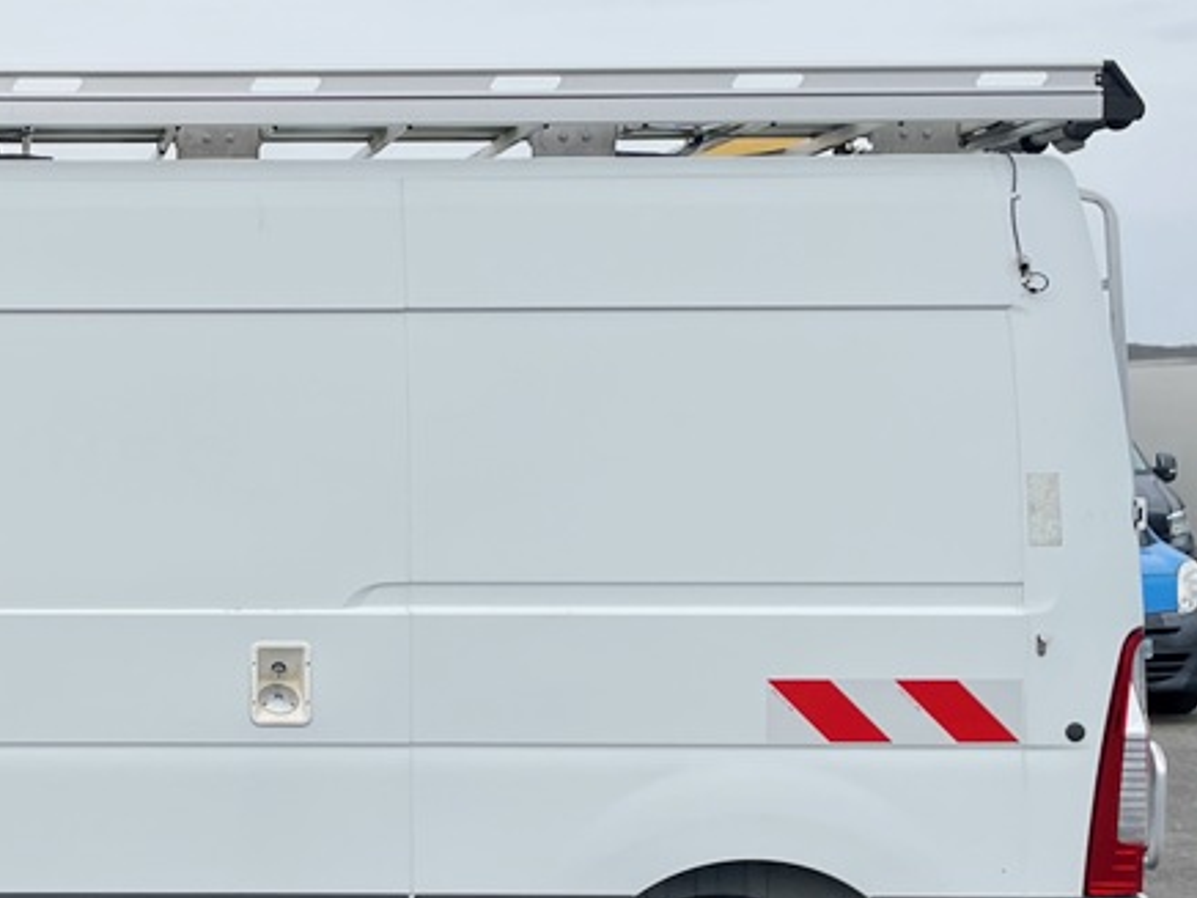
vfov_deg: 24.0
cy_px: 549
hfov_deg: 29.7
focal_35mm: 61
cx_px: 14
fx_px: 2109
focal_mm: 4.2
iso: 32
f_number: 1.6
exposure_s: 1/3125
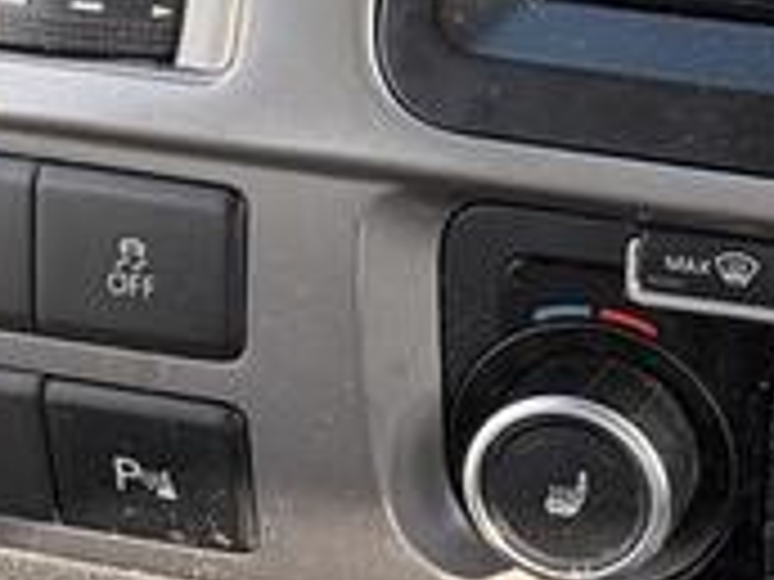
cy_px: -121
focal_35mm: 73
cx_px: 1161
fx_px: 1632
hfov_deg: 22.1
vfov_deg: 19.0
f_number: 2.2
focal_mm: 2.22
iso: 100
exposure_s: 1/108
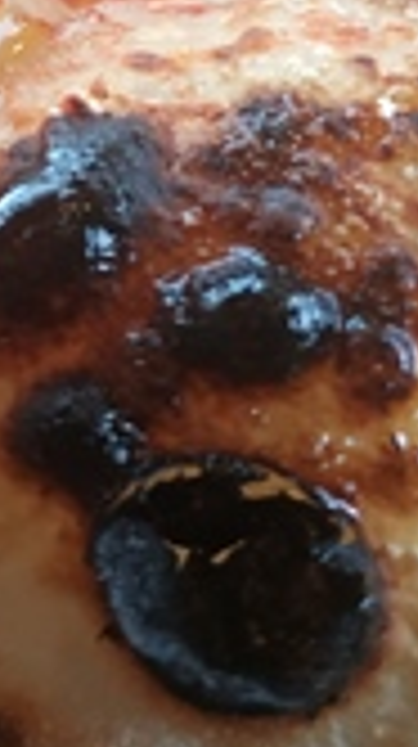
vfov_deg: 20.2
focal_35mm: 101
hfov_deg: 11.9
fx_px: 1996
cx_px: 58
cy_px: -86
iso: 400
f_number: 1.9
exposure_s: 1/25
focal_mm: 3.94
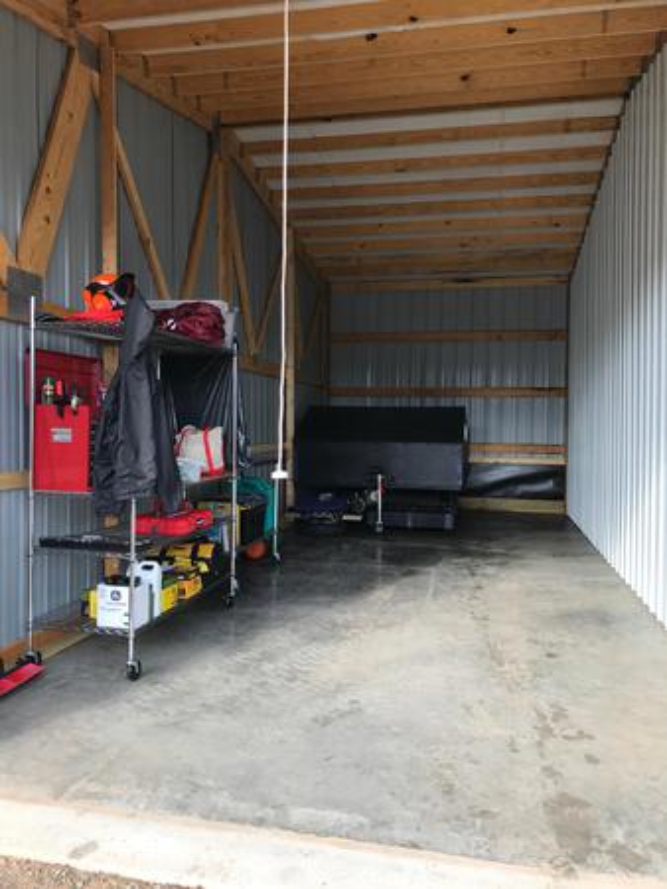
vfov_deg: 63.4
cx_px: 334
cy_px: 444
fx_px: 719
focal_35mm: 28
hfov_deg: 49.8
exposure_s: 1/346
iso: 20
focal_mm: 3.99
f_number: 1.8
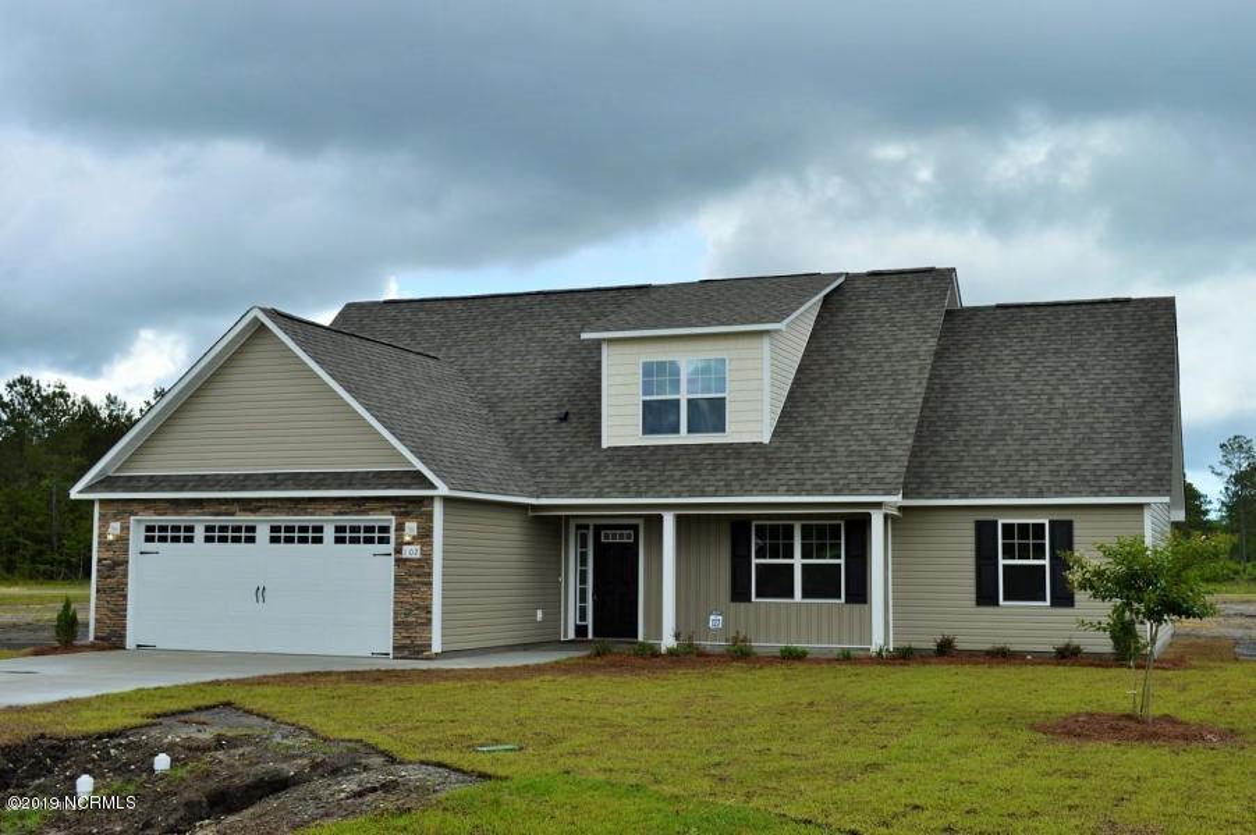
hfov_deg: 45.0
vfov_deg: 30.8
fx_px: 1517
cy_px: 418
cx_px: 628
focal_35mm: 44
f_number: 7.1
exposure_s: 1/200
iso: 100
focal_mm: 29
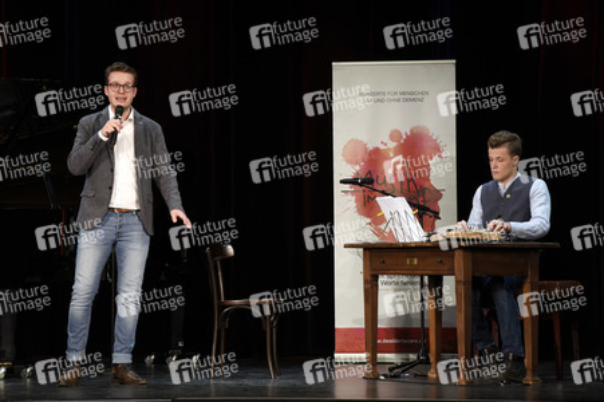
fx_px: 1542
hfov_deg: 22.2
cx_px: 302
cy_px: 201
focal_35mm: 92
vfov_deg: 14.8
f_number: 6.3
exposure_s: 1/100
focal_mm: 92
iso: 800
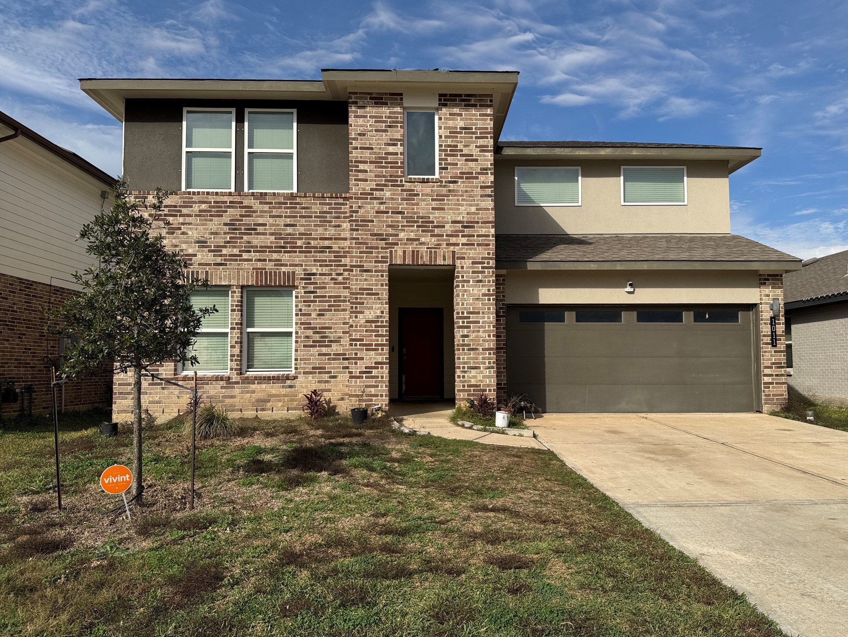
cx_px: 440
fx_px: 613
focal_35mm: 25
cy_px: 329
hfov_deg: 69.4
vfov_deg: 54.9
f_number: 1.78
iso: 80
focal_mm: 6.76
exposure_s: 1/6410
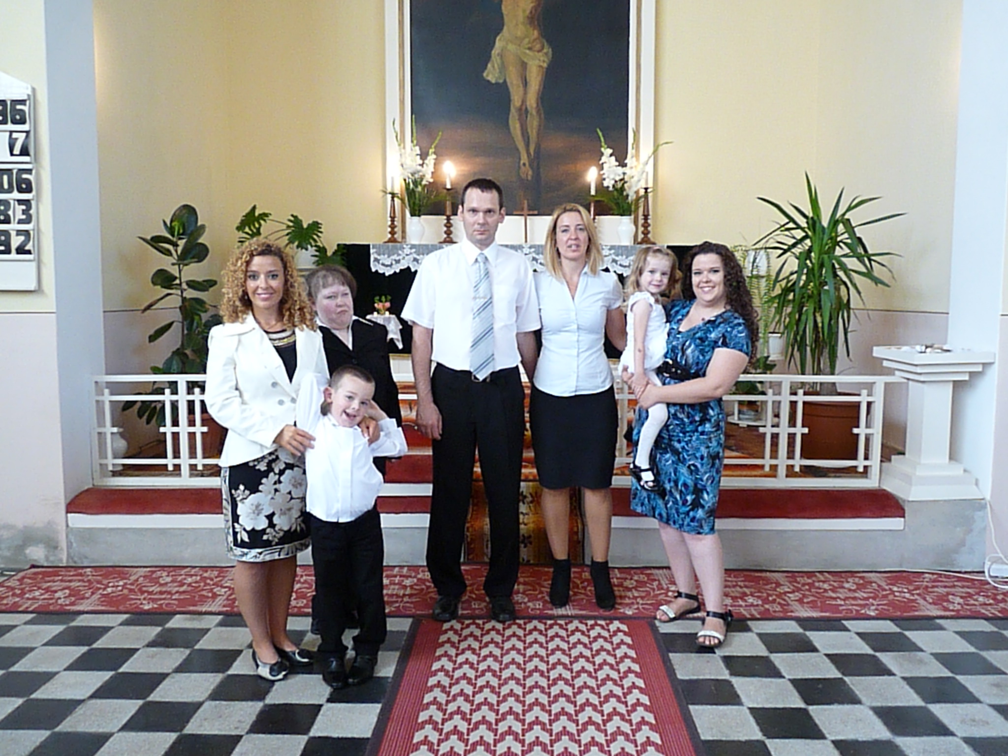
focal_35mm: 27
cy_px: 378
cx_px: 504
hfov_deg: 65.3
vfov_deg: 51.4
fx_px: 786
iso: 800
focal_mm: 4.8
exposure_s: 1/80
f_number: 2.8
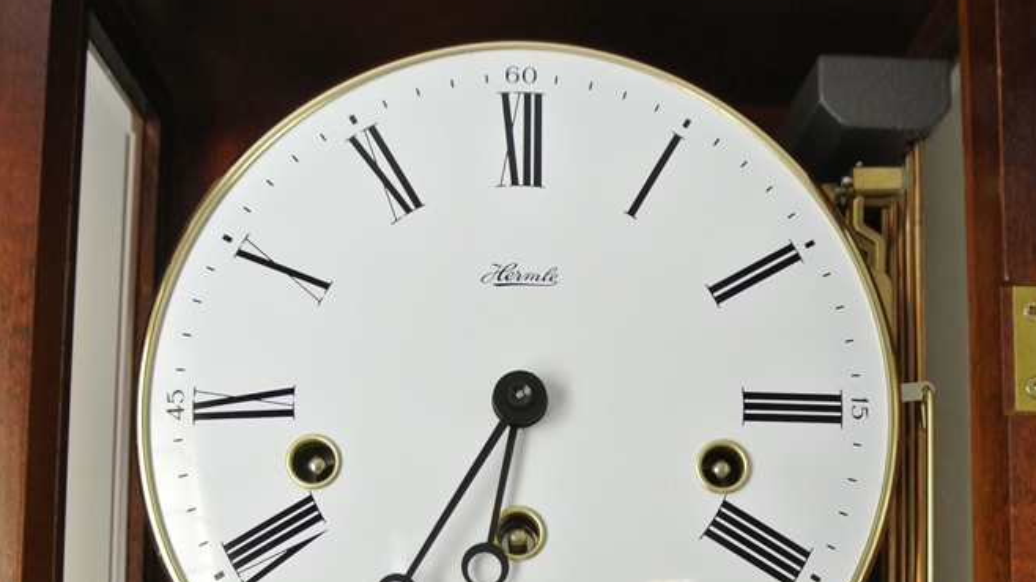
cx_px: 524
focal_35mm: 43
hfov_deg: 47.4
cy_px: 610
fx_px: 1181
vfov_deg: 26.0
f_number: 3.5
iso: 800
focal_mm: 10
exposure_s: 1/30
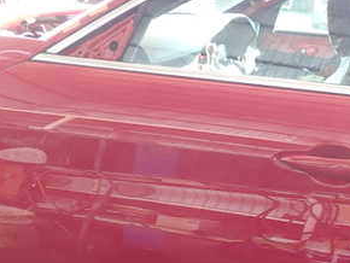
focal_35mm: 62
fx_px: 627
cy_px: 163
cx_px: 244
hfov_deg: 30.8
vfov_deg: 23.6
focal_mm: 5.4
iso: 160
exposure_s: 1/60
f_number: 2.3
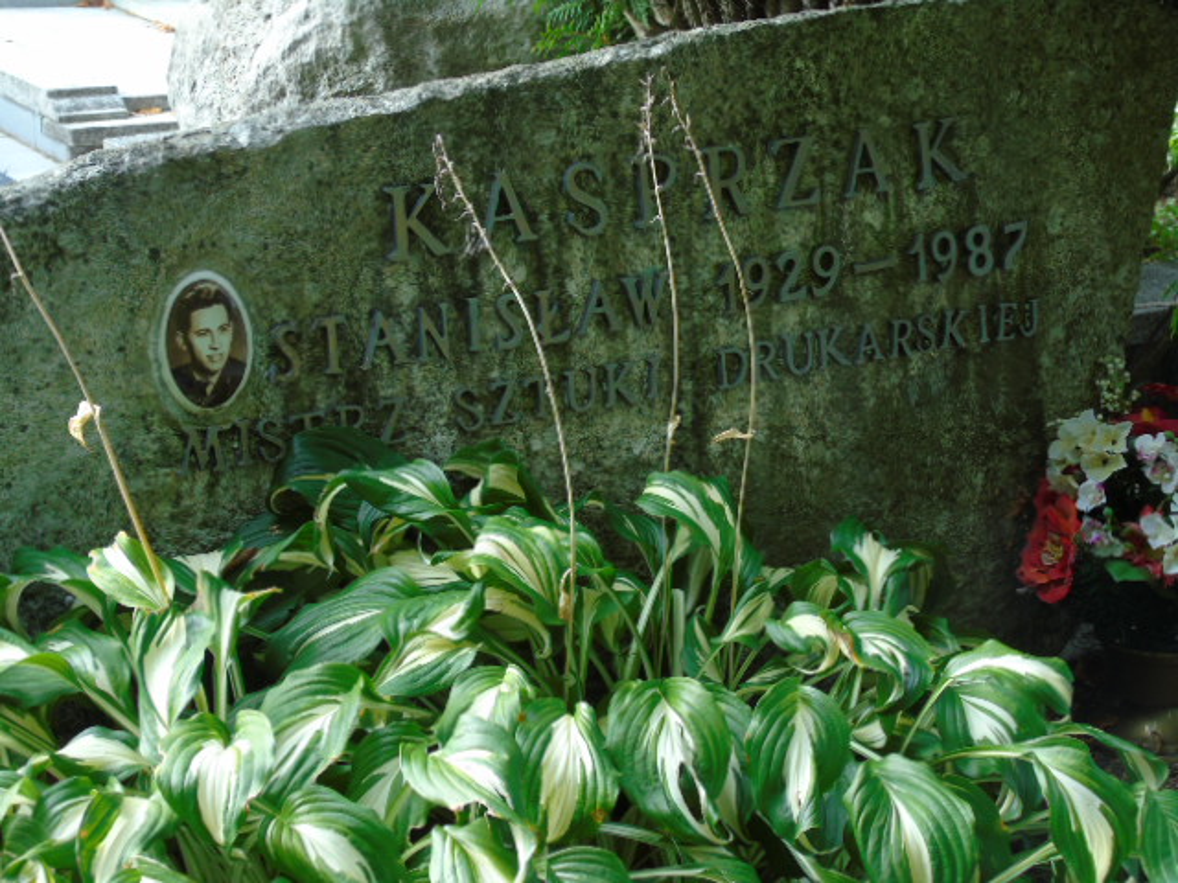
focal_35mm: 71
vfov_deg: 20.7
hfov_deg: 27.4
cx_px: 589
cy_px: 442
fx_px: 2416
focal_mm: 13
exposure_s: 1/40
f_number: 4.7
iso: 80
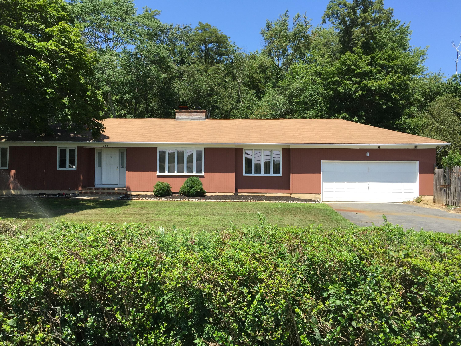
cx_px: 230
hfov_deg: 61.7
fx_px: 386
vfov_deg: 48.2
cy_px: 173
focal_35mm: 29
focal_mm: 4.15
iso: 32
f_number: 2.2
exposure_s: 1/1014
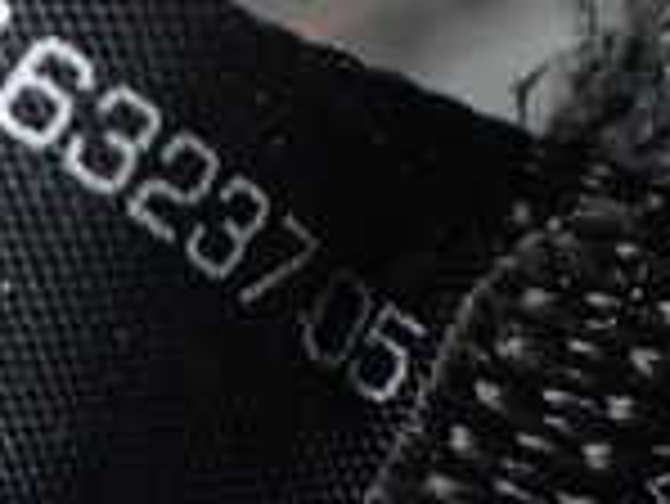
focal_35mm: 121
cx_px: -193
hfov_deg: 15.5
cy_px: 472
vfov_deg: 12.2
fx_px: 2344
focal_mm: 5.4
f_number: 2.3
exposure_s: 1/60
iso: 800
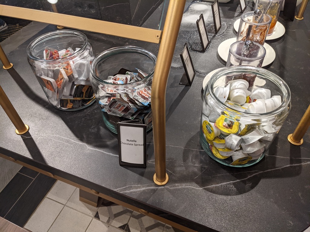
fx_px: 242
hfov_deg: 65.3
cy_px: 116
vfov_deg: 51.4
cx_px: 155
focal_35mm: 27
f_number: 1.73
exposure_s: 1/100
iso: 134
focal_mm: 4.38
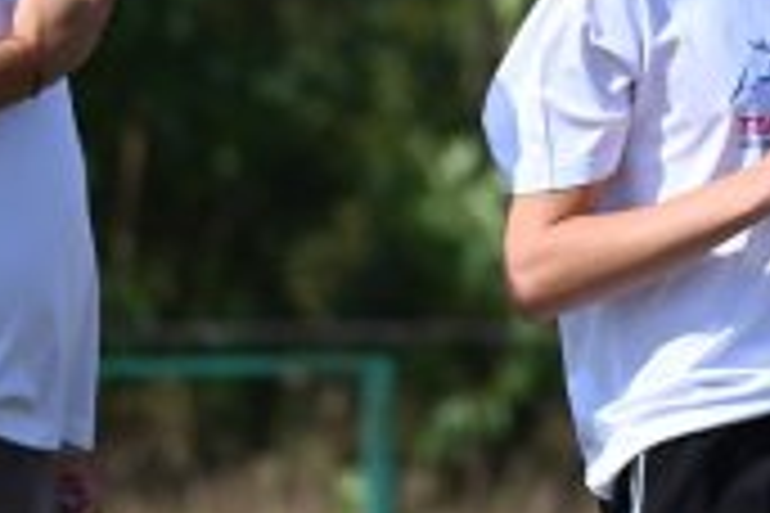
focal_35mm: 1164
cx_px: 597
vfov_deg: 1.2
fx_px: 24895
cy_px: 99
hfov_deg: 1.8
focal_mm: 400
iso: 640
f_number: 6.3
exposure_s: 1/2500
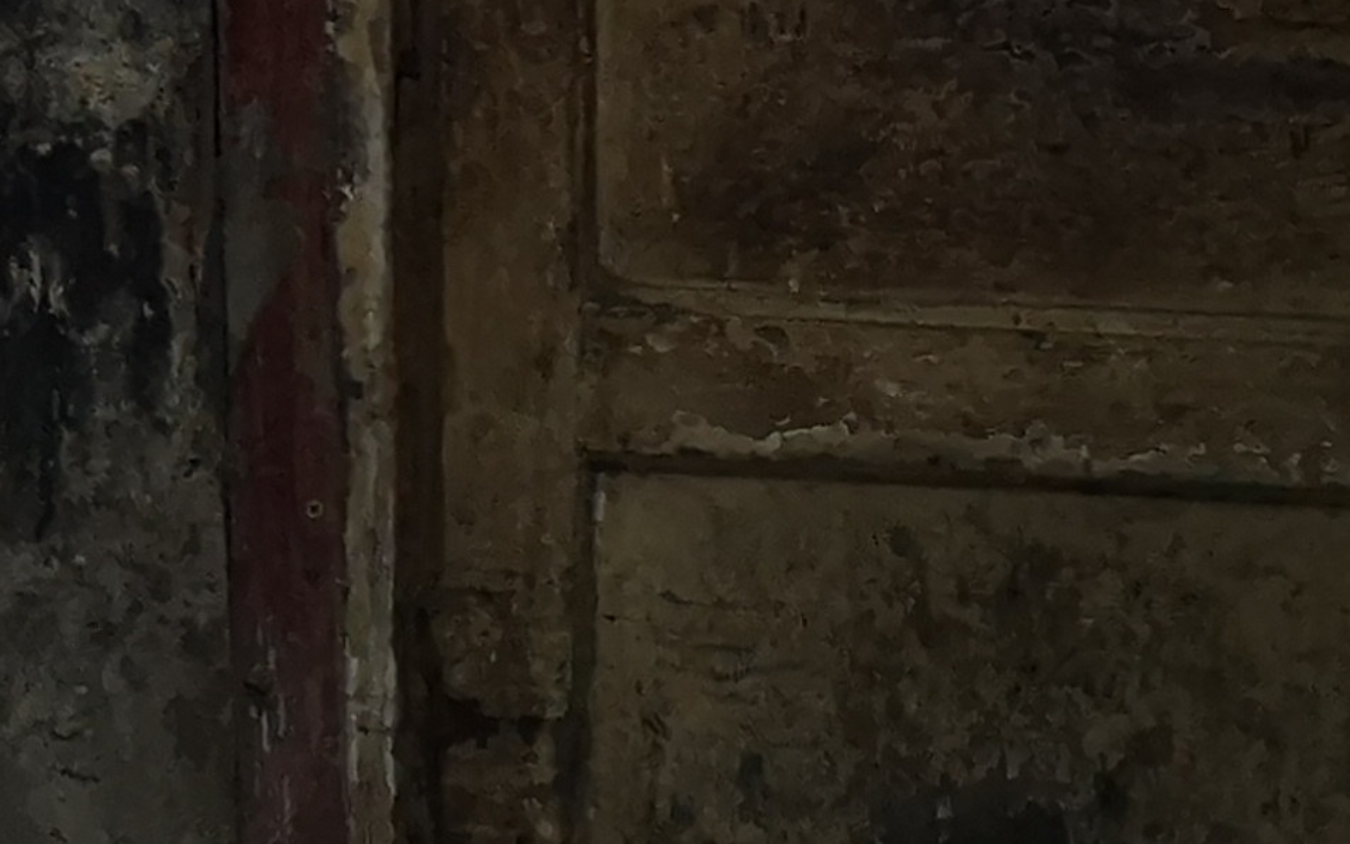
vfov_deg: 8.1
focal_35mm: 153
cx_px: -776
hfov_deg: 12.8
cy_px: -886
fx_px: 5630
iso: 125
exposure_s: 1/50
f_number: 1.8
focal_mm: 3.95
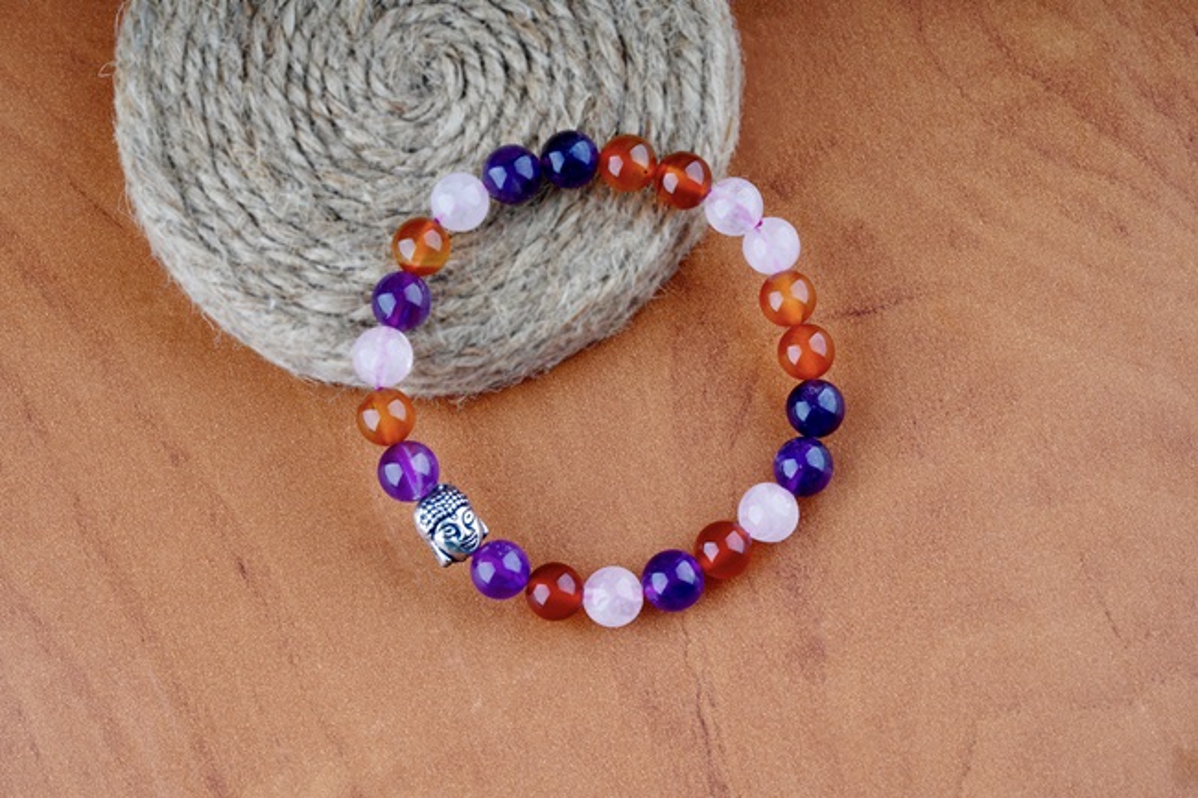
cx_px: 599
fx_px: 2994
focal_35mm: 90
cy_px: 399
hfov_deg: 22.6
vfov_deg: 15.2
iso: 100
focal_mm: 90
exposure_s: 1/160
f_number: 13
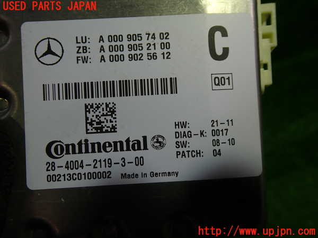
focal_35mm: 30
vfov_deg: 46.8
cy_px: 119
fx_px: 276
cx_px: 159
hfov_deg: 60.0
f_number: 2.3
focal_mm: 5.4
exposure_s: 1/100
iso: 100
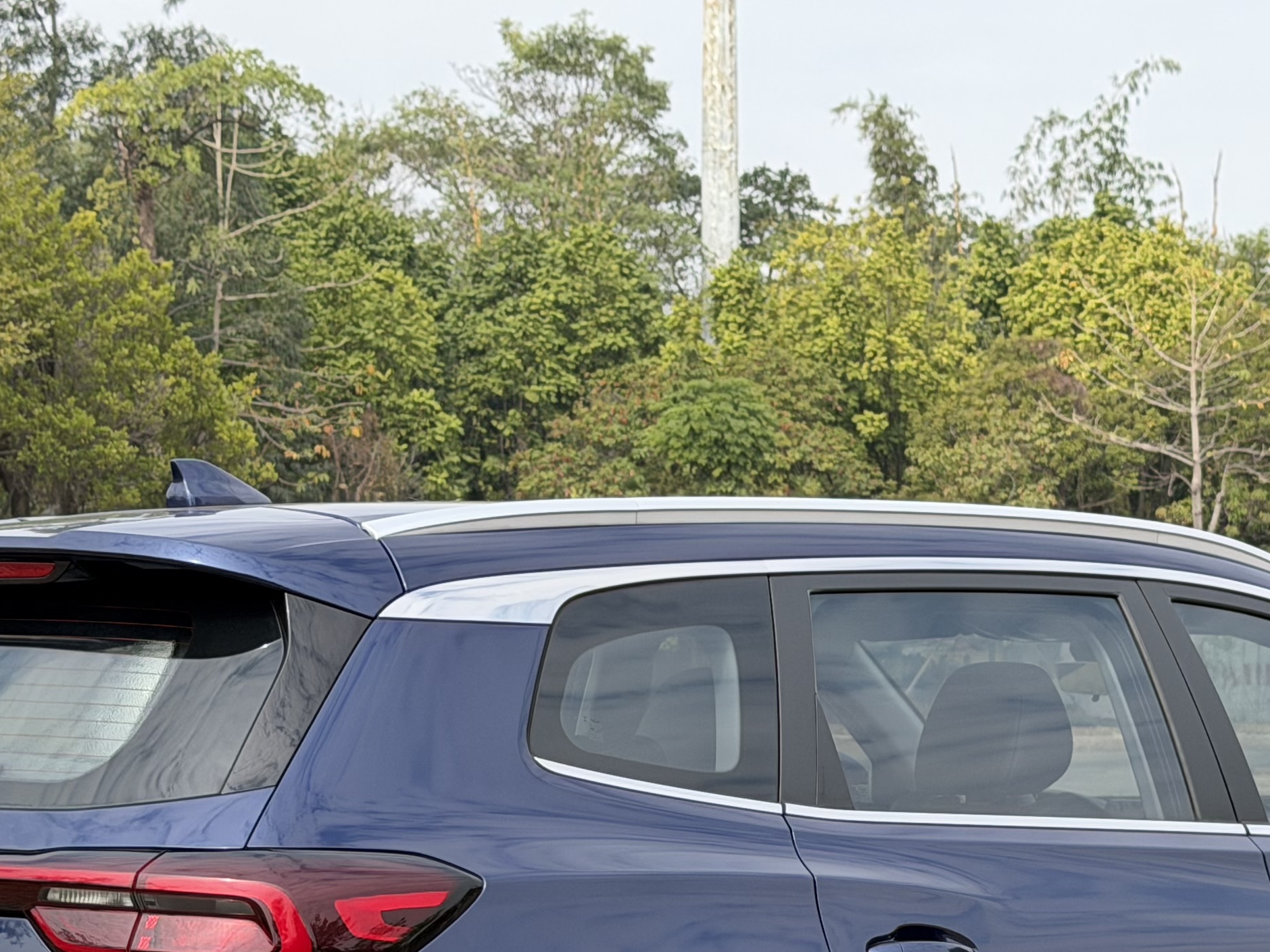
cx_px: 748
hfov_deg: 19.1
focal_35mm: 103
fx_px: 3779
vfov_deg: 14.2
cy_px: 929
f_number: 1.78
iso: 64
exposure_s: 1/1931
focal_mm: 6.76
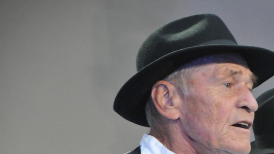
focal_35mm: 338
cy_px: 157
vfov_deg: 3.6
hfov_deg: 6.4
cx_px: 233
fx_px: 2456
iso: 2000
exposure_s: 1/60
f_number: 5.3
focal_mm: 120
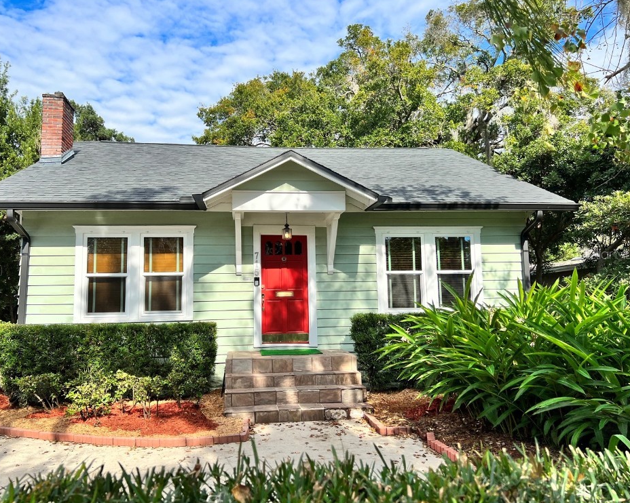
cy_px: 254
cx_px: 294
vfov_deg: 51.5
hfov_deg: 62.2
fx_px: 522
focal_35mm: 28
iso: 50
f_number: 1.5
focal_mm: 5.7
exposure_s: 1/2994
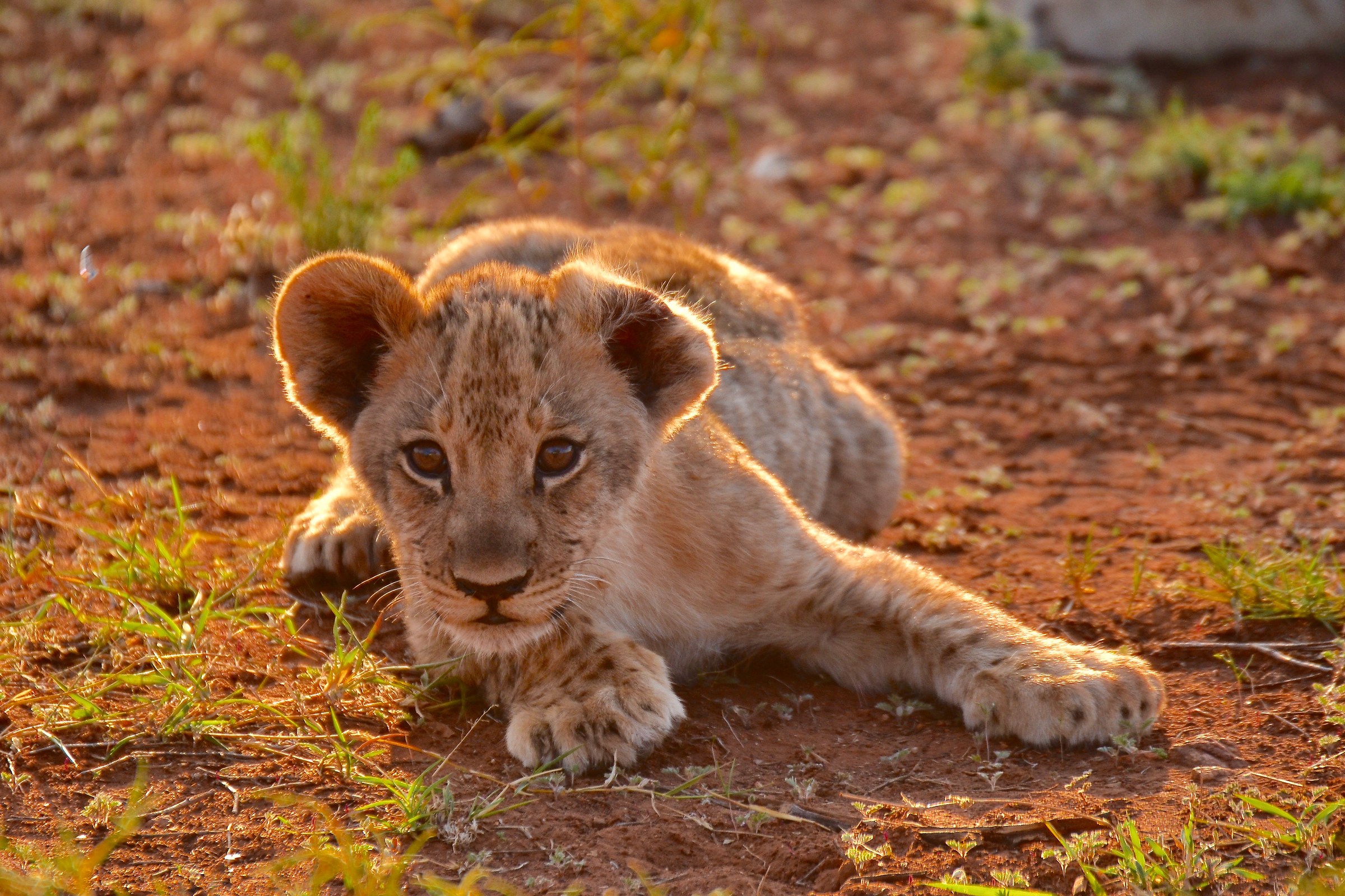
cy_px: 448
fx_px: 14570
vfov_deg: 3.5
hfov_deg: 5.3
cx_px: 672
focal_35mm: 390
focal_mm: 260
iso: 200
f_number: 5.6
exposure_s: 1/320
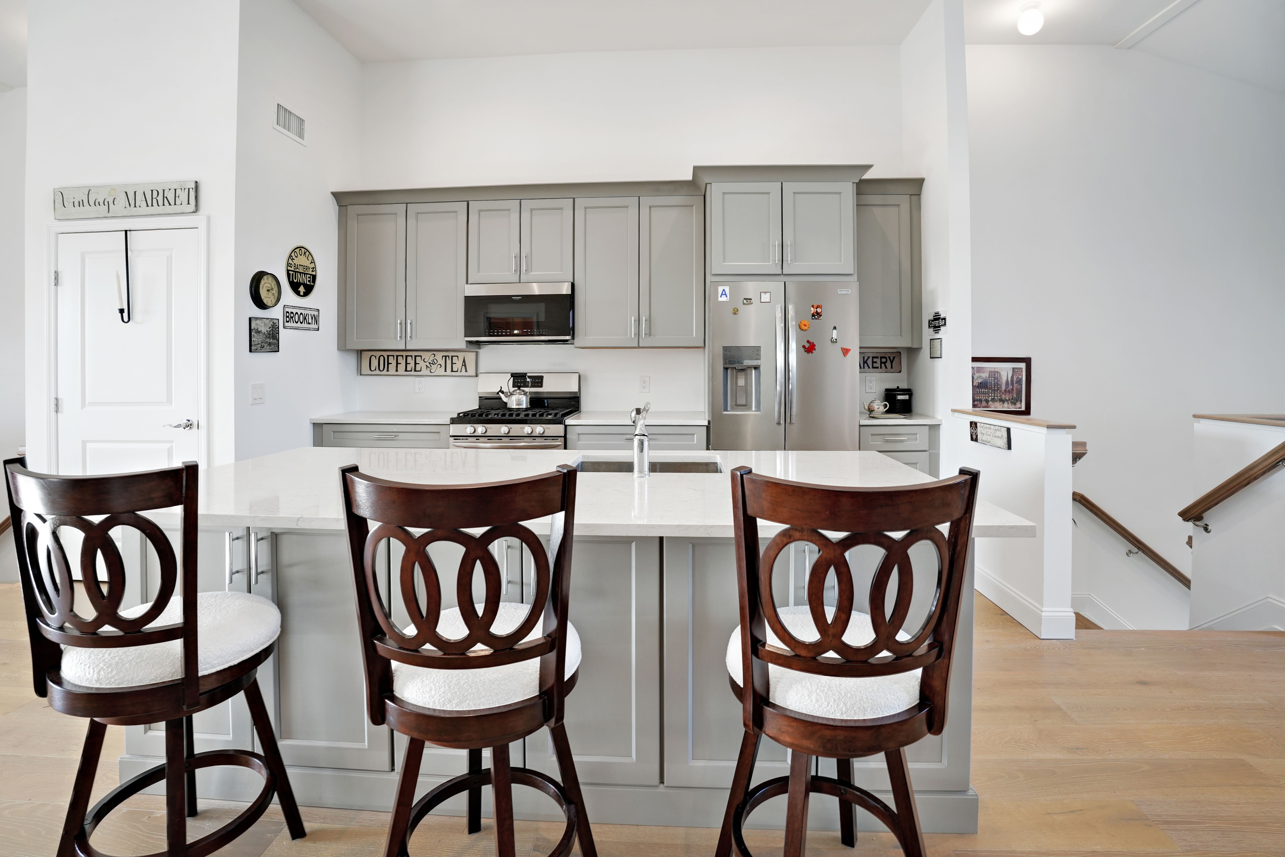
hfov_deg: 96.7
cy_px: 428
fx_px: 571
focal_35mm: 16
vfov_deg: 73.7
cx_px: 642
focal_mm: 16
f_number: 8
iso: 320
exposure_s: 1/8
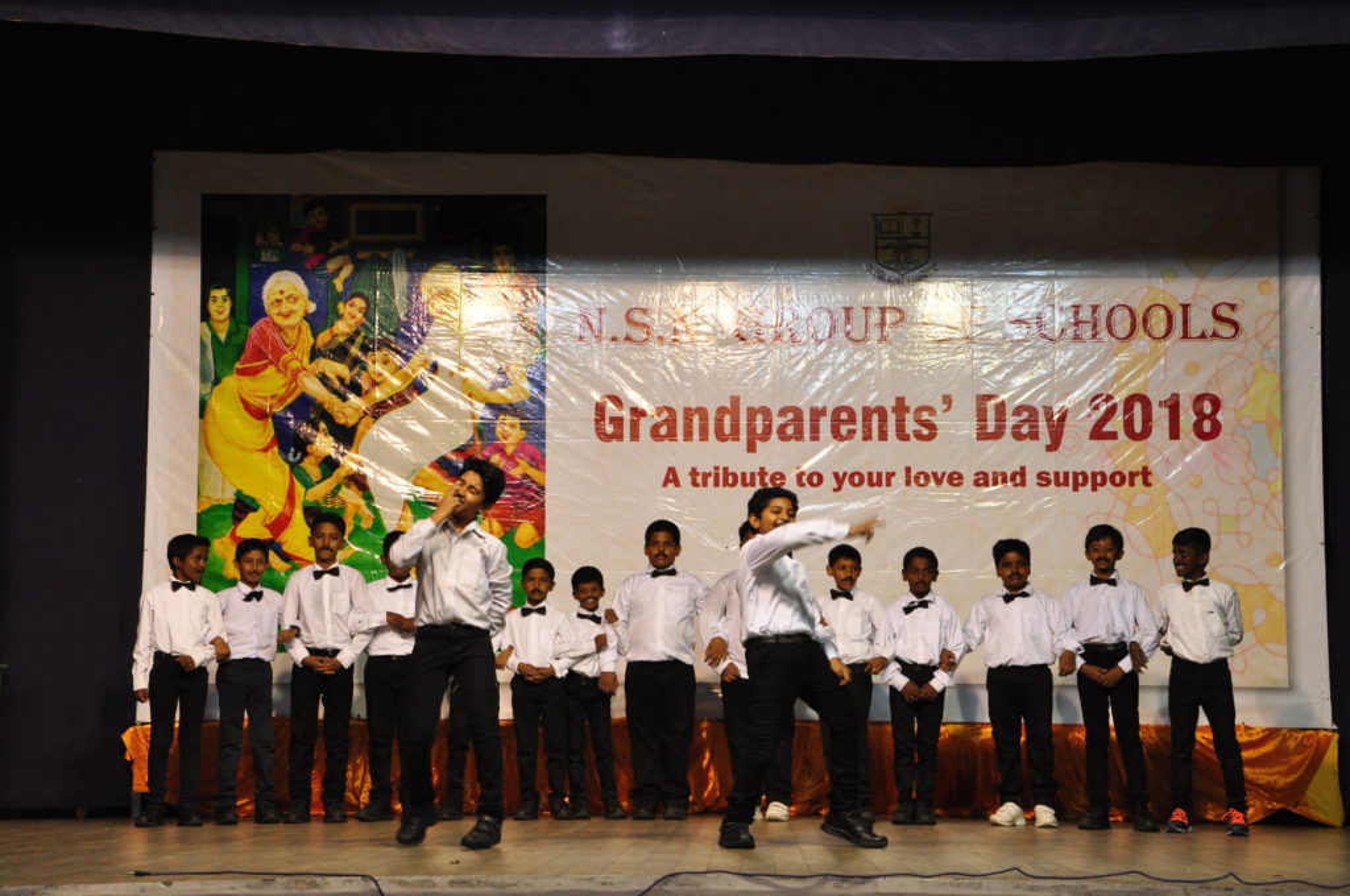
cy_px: 448
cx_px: 675
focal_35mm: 75
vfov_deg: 18.1
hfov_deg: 27.0
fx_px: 2809
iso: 1250
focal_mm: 50
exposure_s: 1/125
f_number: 7.1
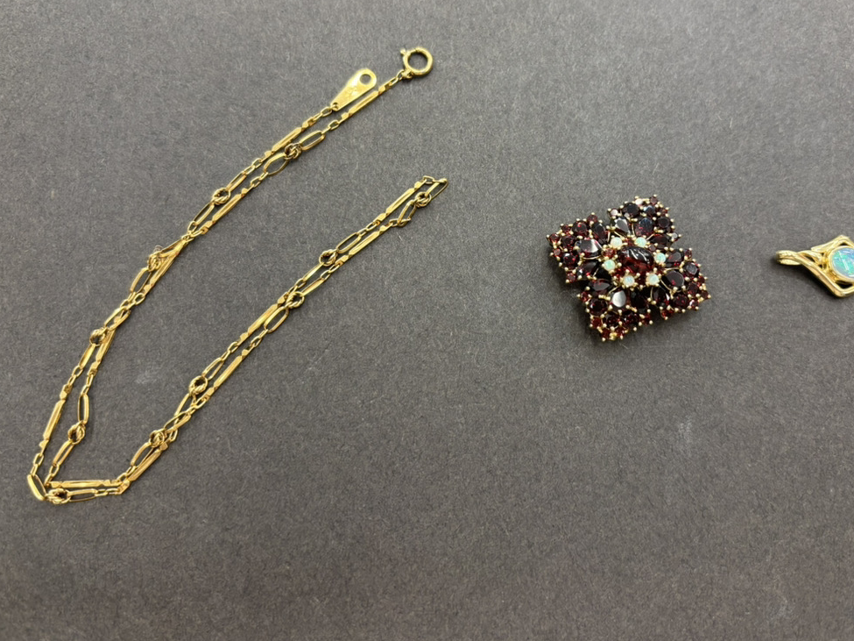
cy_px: 252
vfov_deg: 43.9
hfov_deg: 56.7
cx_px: 475
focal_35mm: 32
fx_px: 789
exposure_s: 1/50
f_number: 1.6
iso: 160
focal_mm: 5.96
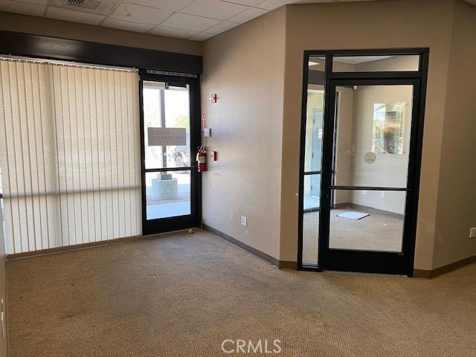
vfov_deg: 53.1
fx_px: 358
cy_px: 178
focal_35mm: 26
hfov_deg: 67.3
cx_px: 238
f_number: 1.8
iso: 100
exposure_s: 1/60
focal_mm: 4.25
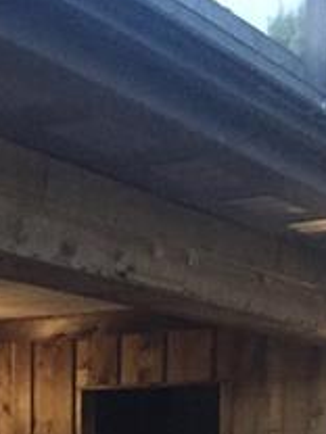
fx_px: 1344
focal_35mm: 107
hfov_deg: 13.4
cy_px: 649
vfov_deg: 16.7
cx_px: -84
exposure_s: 1/20
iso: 250
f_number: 2.2
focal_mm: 4.15
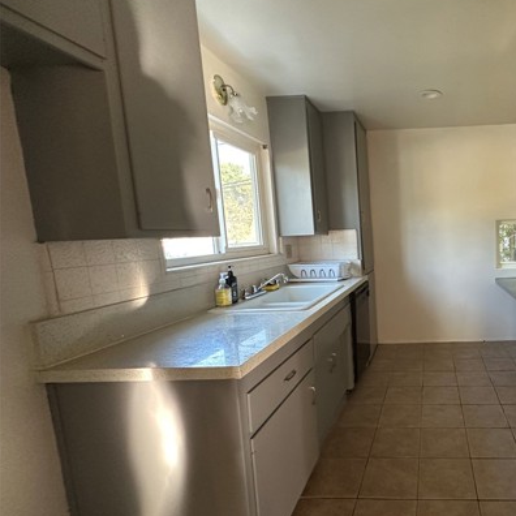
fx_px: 337
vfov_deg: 74.8
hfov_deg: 67.5
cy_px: 272
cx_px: 416
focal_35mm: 20
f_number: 2.2
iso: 320
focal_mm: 2.22
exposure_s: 1/60
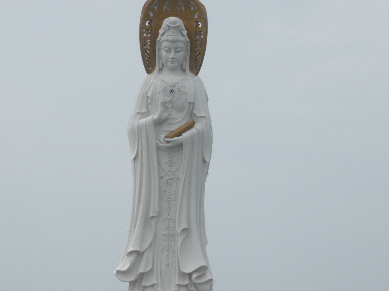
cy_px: 215
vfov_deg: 11.4
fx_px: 1461
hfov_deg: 15.2
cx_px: 175
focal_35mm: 130
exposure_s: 1/404
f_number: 8
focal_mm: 14.9
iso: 64
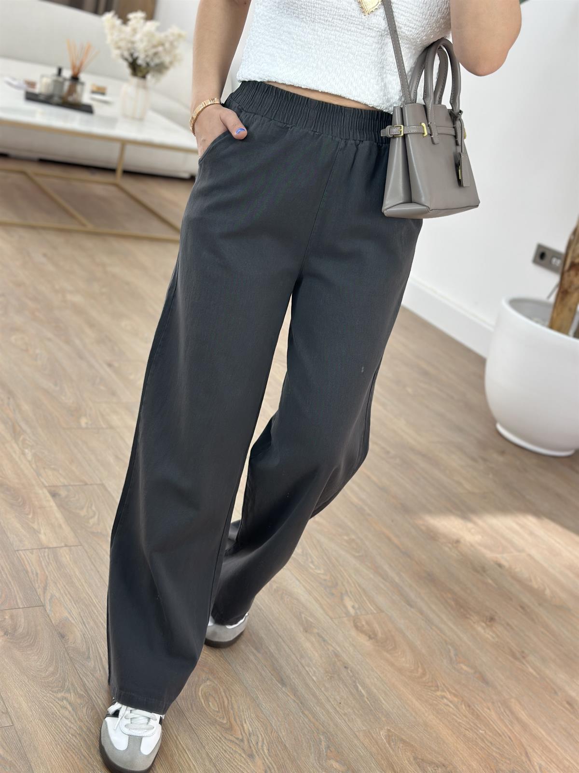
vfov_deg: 39.7
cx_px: 290
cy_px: 386
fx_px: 1070
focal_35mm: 48
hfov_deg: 30.3
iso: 64
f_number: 1.78
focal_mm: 6.86
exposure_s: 1/100
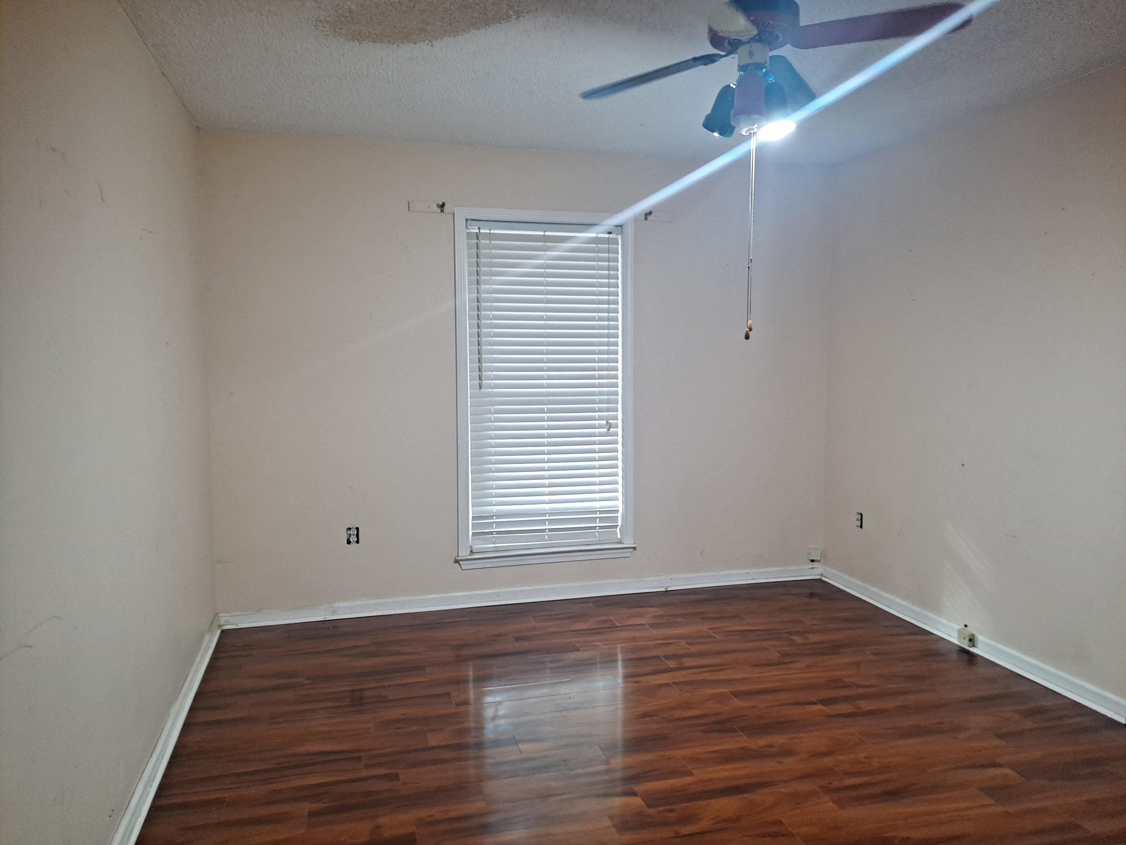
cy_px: 422
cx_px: 563
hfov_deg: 69.4
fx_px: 813
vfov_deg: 54.9
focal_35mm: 25
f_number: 2
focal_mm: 4.6
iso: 250
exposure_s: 1/30
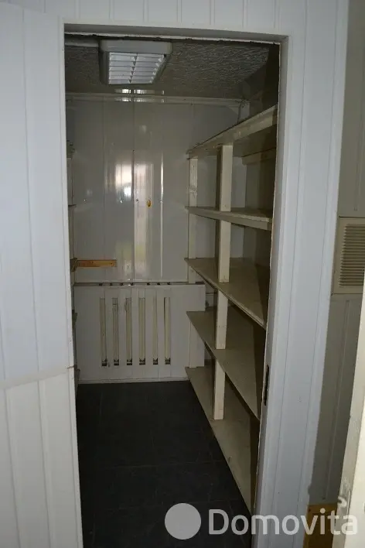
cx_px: 182
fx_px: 411
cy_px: 274
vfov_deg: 67.4
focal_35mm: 27
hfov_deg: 47.9
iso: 1800
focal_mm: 18
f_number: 3.5
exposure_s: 1/60
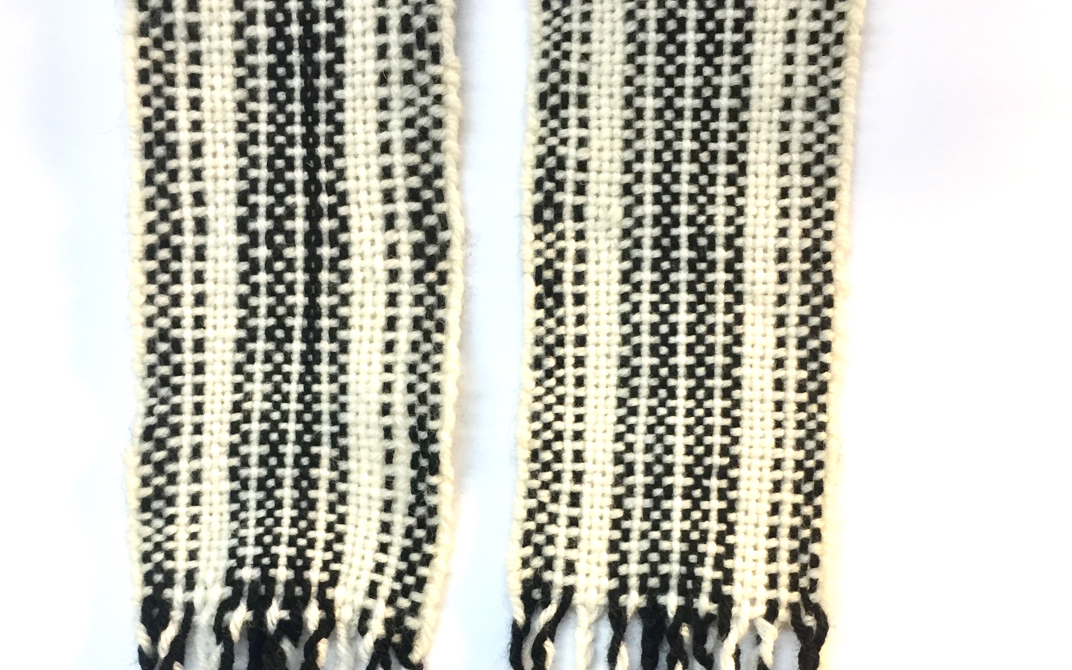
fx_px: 1227
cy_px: 520
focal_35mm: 42
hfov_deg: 47.2
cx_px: 529
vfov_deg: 29.9
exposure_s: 1/30
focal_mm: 4.15
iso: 40
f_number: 2.2
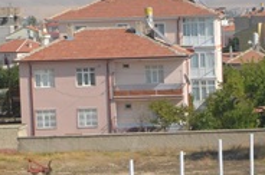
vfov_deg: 7.4
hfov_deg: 11.2
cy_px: 211
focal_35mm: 183
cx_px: 246
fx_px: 1345
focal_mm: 28
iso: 400
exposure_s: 1/500
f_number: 11
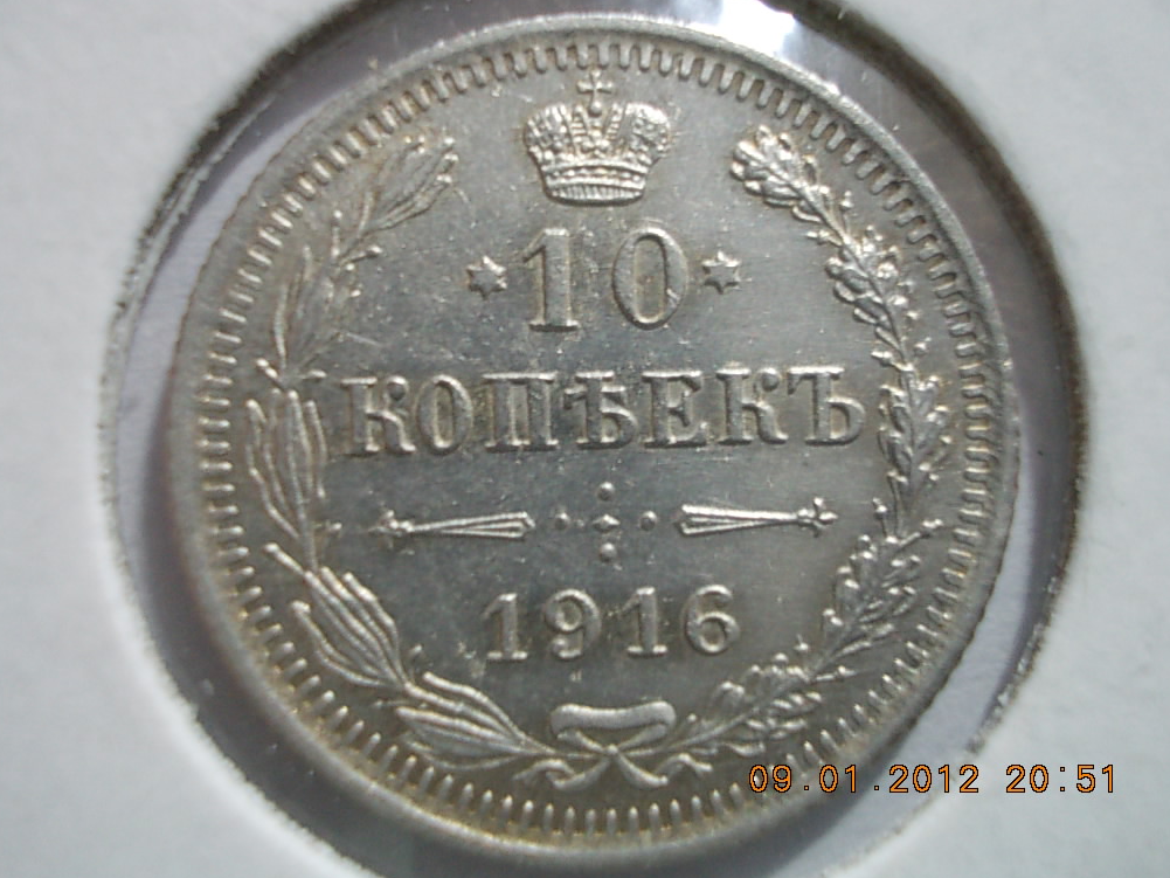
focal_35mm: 44
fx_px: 1487
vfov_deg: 32.9
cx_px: 583
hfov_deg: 42.9
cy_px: 435
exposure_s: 1/5
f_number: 3.3
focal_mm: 6.1
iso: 200
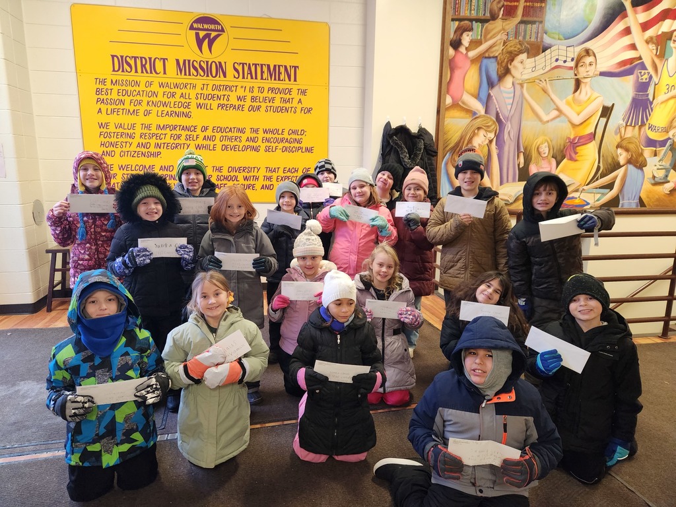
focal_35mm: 23
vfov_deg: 58.9
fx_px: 449
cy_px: 254
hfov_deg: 73.9
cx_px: 338
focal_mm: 5.4
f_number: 1.8
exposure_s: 1/120
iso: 1000
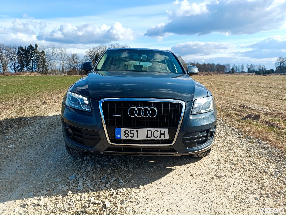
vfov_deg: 54.9
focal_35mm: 25
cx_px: 143
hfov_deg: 69.4
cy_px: 108
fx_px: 207
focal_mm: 4.71
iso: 50
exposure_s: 1/559
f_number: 1.7
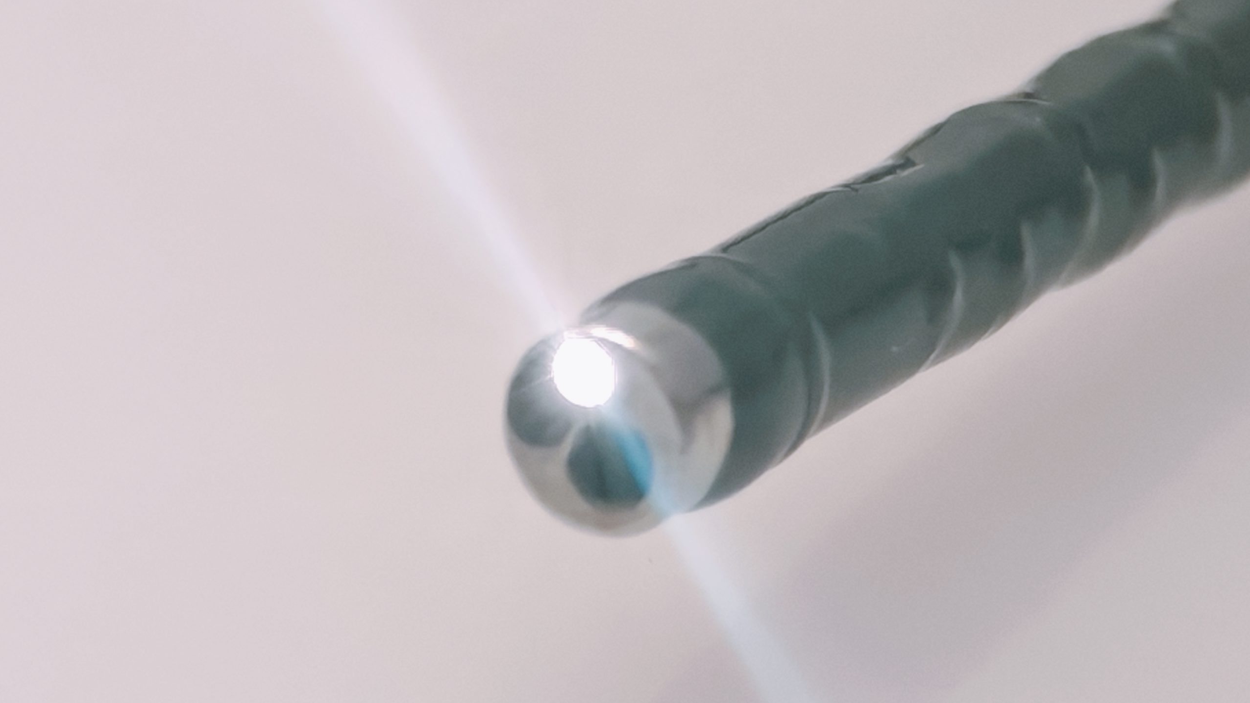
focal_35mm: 246
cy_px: 461
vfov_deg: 4.9
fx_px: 8154
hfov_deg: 8.8
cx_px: 627
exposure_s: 1/100
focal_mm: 6.83
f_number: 2
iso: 80
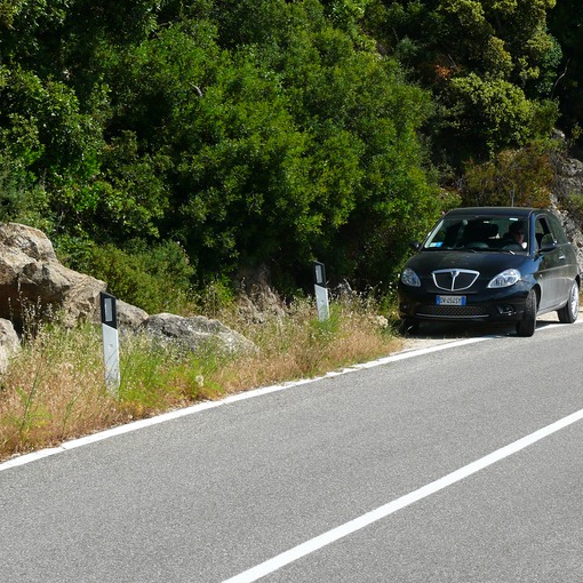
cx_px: 378
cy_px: 294
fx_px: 2401
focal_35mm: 126
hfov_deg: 13.8
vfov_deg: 13.8
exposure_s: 1/250
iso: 100
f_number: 4.5
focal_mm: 20.6
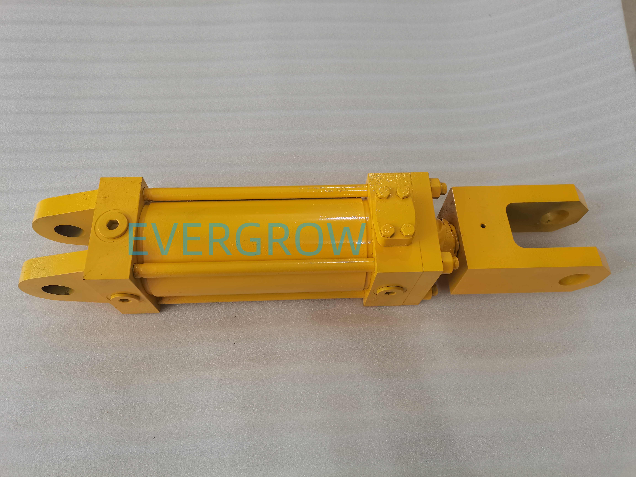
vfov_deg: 53.1
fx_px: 478
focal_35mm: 26
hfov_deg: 67.3
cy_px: 238
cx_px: 318
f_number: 1.8
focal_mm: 5.58
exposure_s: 1/50
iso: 250
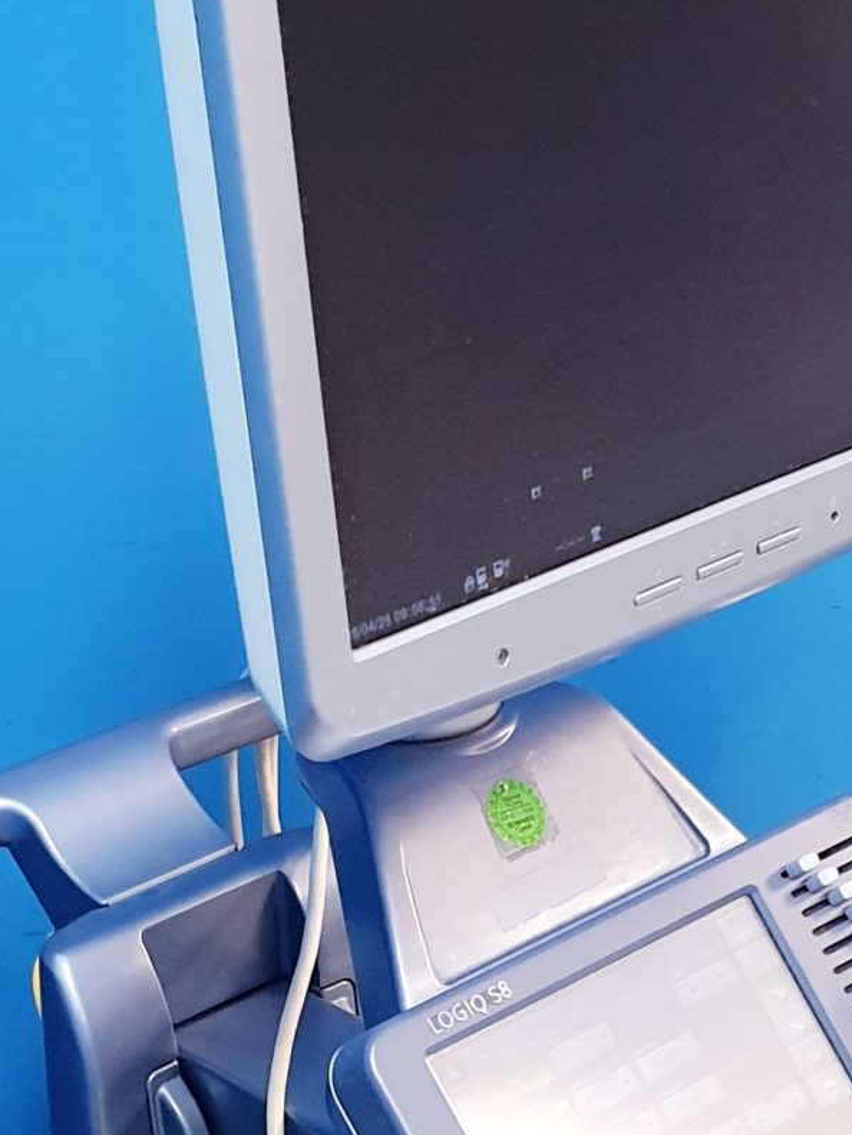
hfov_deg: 17.5
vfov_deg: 22.2
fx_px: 2757
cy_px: 1184
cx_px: 320
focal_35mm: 84
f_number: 2.4
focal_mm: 4.3
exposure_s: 1/33
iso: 320
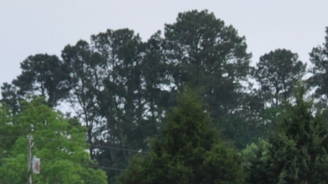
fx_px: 2625
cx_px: 614
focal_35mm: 302
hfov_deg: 6.9
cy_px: 444
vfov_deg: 3.9
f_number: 8
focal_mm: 34
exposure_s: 1/80
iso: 200
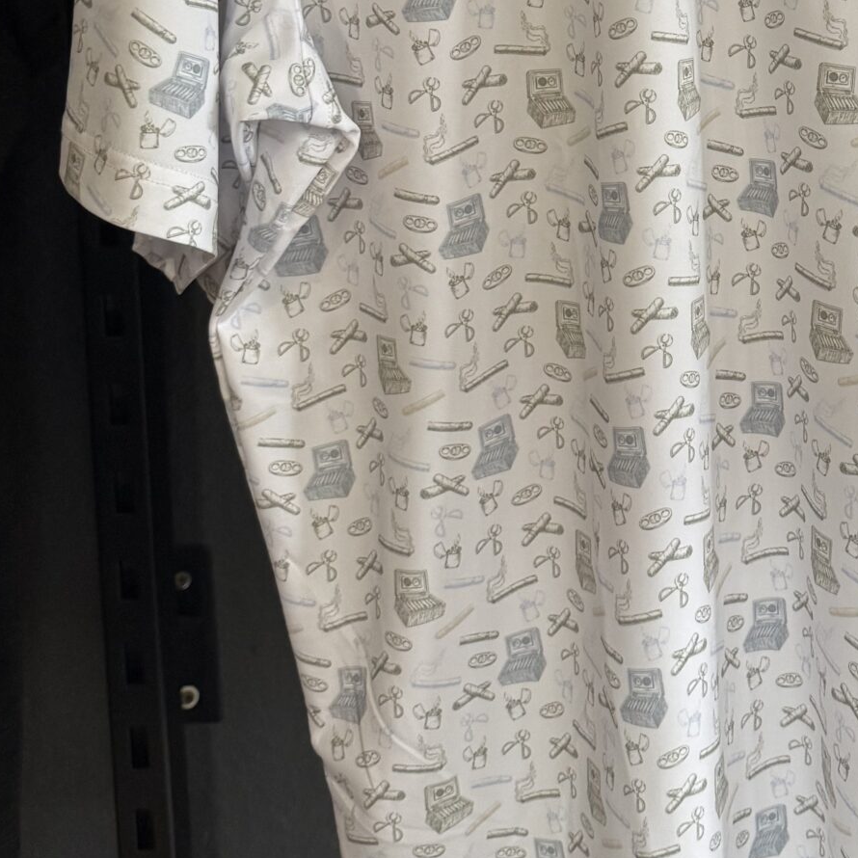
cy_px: 61
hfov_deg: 26.8
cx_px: 840
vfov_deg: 27.0
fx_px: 1711
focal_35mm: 61
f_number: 1.78
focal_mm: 6.76
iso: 200
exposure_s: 1/60
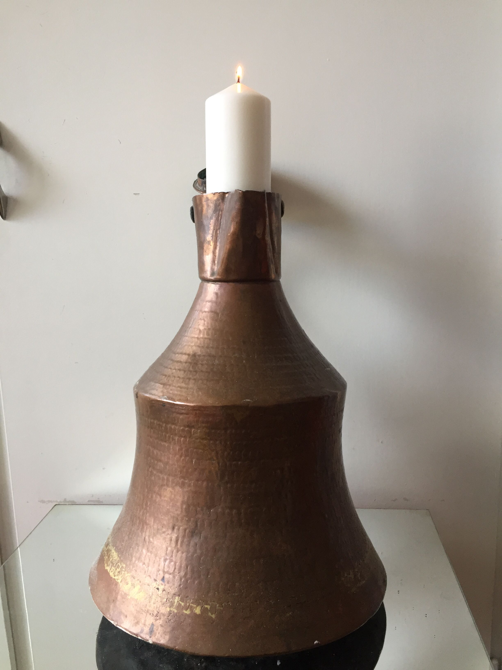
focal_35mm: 29
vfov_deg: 61.7
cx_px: 251
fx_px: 561
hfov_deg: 48.2
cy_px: 335
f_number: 2.2
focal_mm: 4.15
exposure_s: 1/33
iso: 50
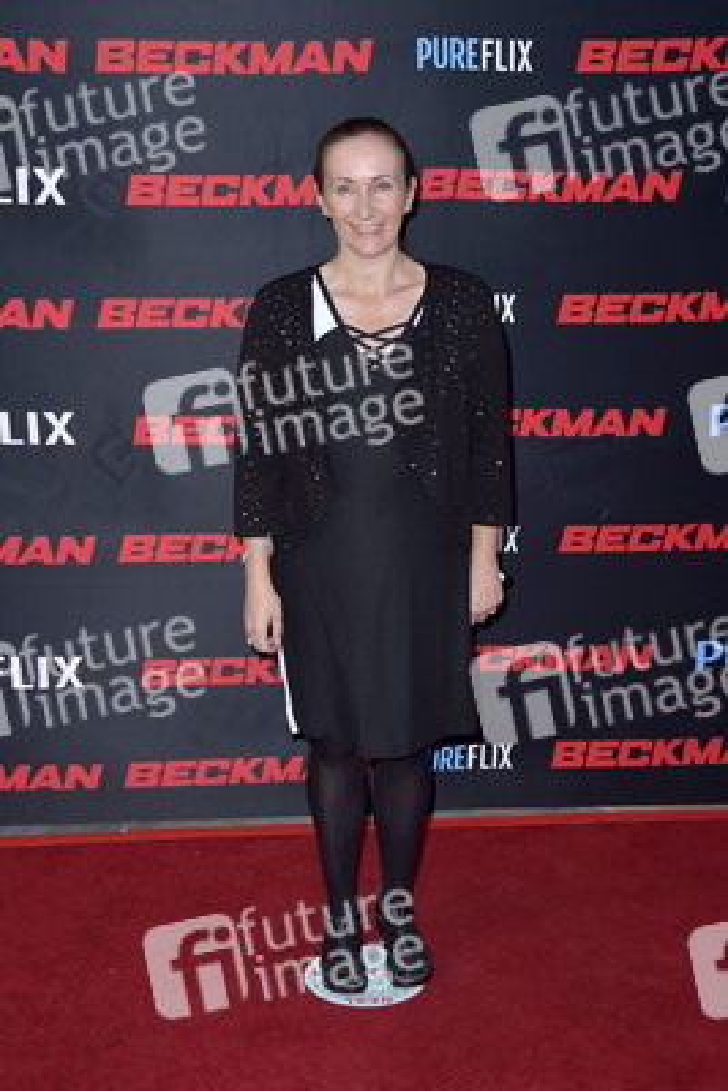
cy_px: 546
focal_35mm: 55
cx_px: 364
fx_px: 1667
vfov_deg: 36.2
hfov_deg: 24.6
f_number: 7.1
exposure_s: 1/250
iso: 640
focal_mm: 55
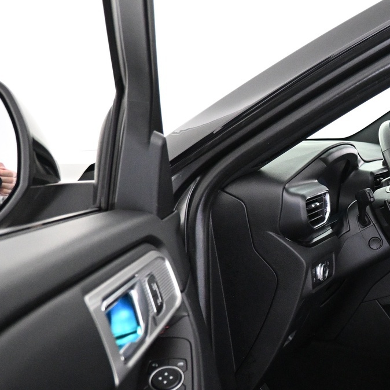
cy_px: 239
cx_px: 441
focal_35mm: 49
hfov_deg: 30.6
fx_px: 625
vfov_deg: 34.5
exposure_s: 1/60
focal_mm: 16
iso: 4000
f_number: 3.5
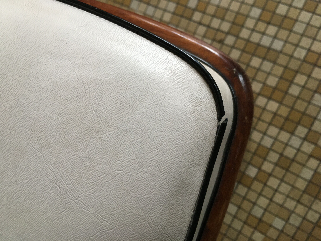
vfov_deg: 48.2
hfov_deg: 61.7
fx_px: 269
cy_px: 120
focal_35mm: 29
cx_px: 160
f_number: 2.2
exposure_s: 1/33
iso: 125
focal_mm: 4.15
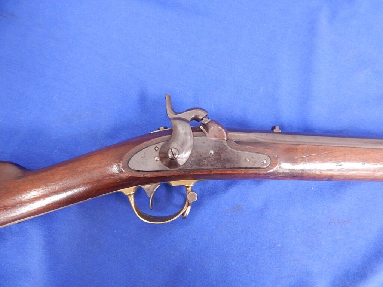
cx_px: 192
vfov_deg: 61.1
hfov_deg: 76.4
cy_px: 144
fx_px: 243
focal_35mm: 22
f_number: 3
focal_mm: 4
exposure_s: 1/8
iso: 400
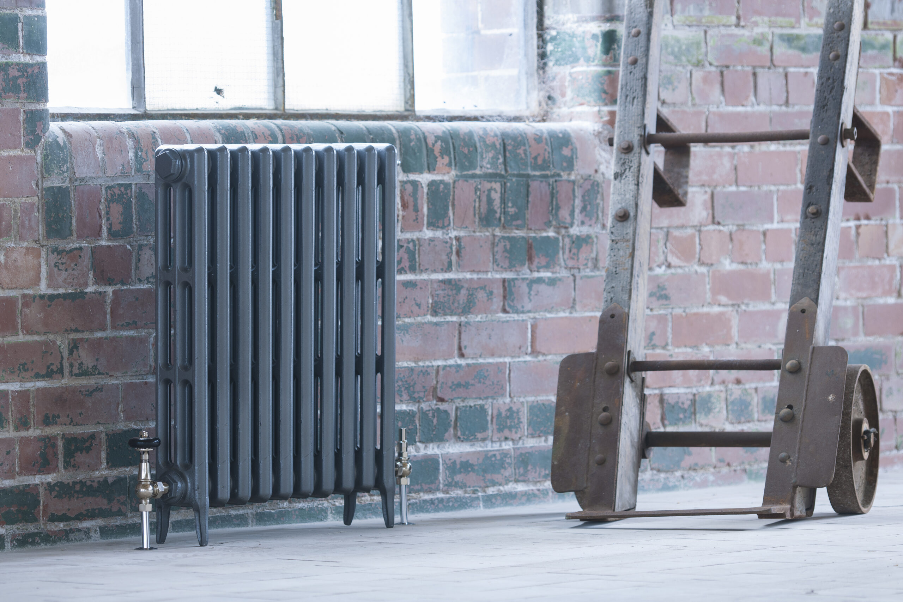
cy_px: 301
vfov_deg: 6.9
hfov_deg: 10.3
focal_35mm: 200
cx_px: 452
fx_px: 5017
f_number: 5
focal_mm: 200
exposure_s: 1/13
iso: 100
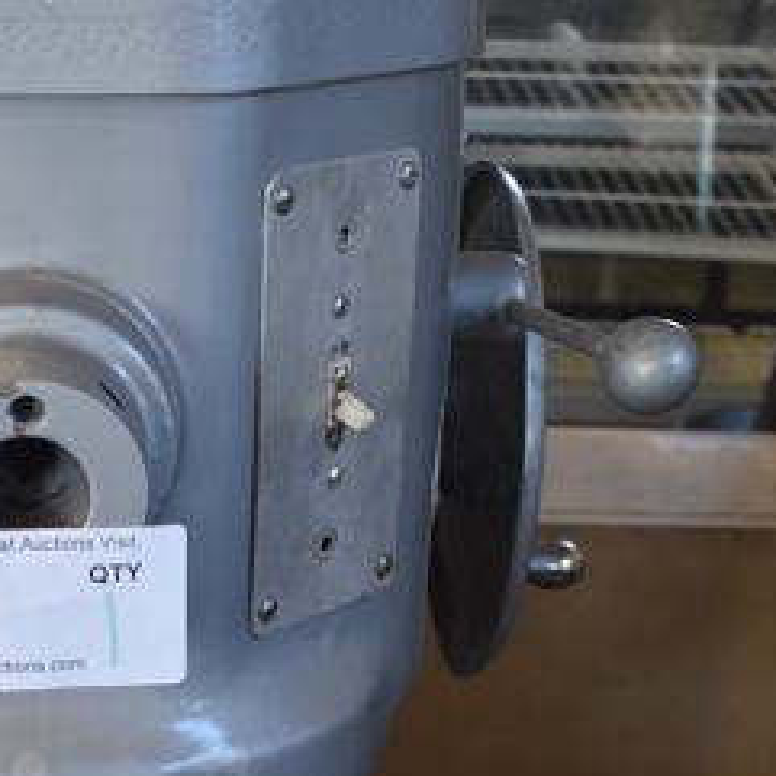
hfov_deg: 19.5
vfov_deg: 19.0
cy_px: 903
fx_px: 2207
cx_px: 29
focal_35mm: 87
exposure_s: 1/125
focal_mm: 18
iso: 800
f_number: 3.5
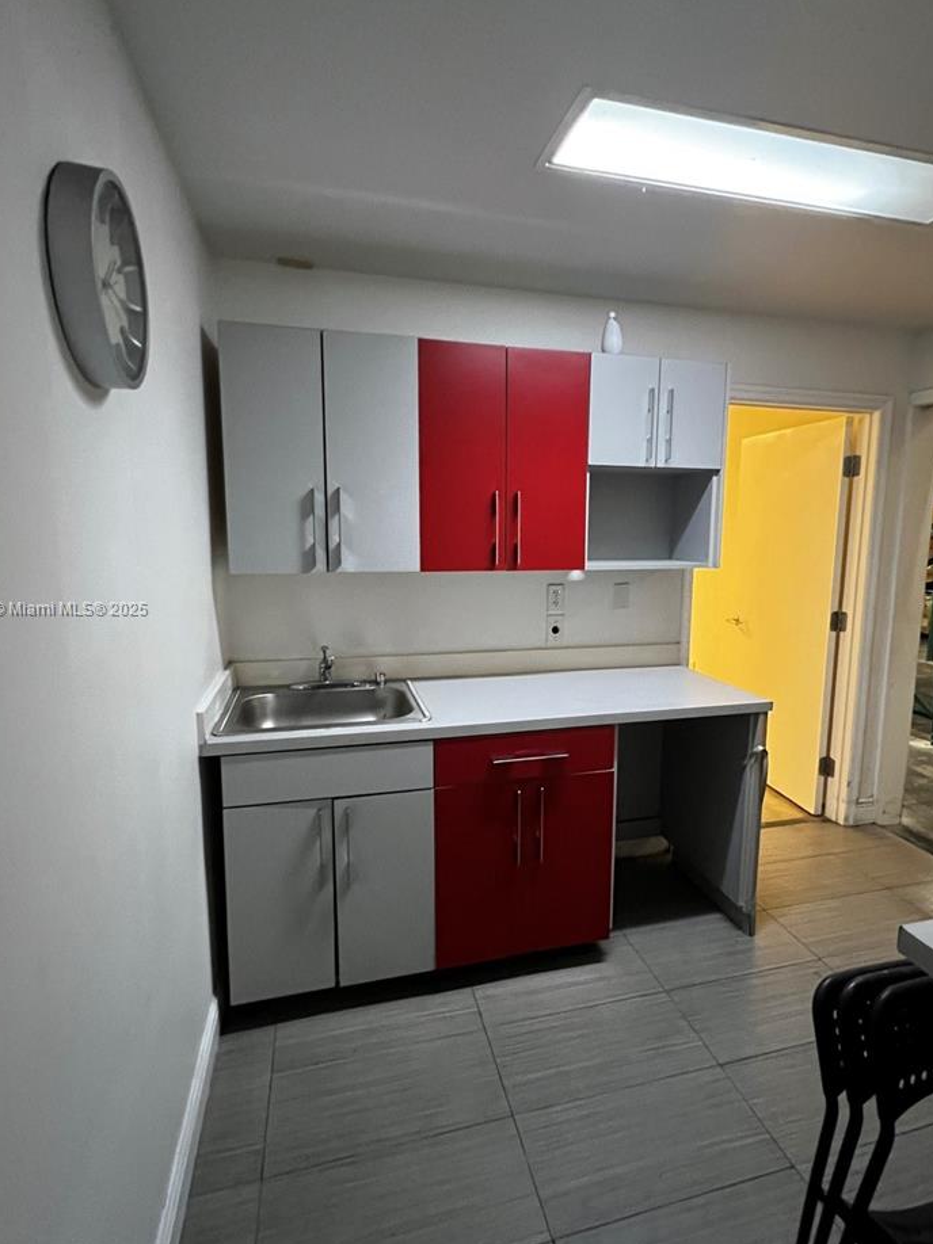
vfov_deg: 91.0
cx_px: 509
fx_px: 611
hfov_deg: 74.5
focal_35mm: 17
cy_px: 610
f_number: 1.8
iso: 1000
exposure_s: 1/60
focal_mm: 1.57
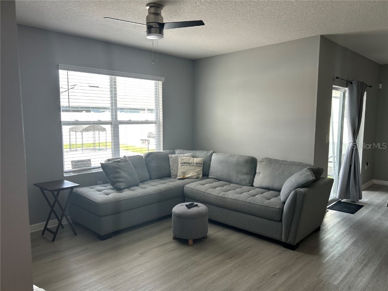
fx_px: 291
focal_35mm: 26
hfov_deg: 67.3
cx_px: 194
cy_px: 146
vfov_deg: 53.1
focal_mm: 5.7
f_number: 1.5
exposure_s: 1/120
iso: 40
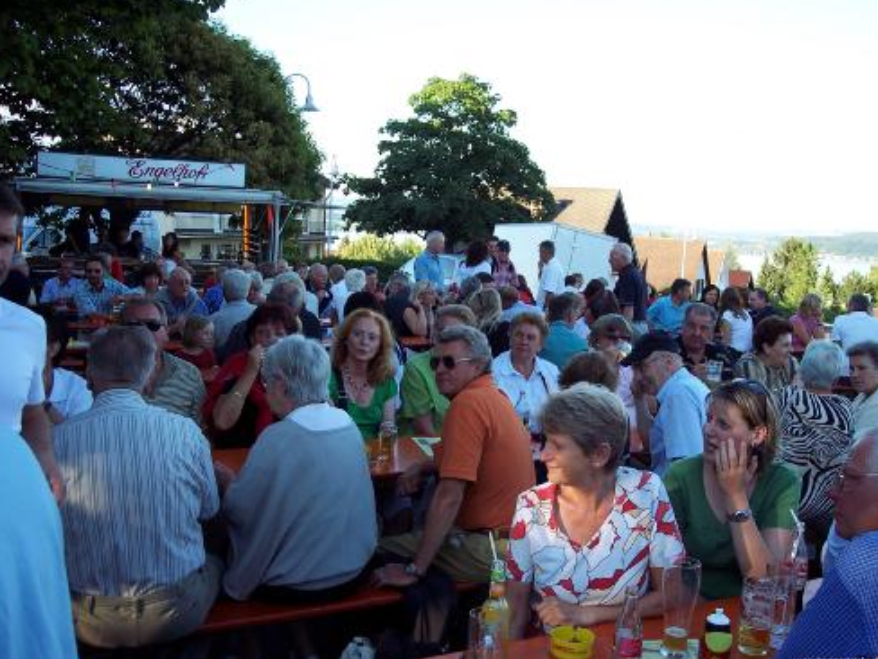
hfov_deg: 46.8
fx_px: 1015
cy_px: 329
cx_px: 432
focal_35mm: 40
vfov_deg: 36.0
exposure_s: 1/180
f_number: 3.4
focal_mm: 8
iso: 100
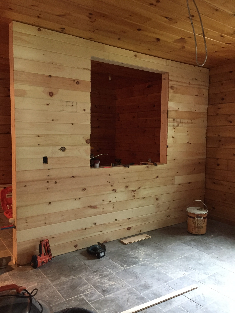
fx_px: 262
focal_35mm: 29
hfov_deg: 48.2
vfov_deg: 61.7
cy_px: 156
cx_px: 118
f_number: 2.2
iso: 250
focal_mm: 4.15
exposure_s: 1/15
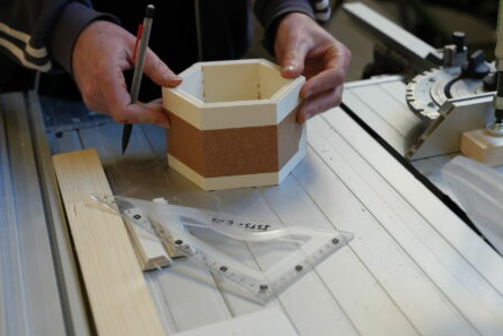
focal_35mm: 58
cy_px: 129
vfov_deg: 23.2
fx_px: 814
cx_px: 310
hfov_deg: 34.2
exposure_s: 1/160
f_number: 4
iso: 1000
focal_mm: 43.2
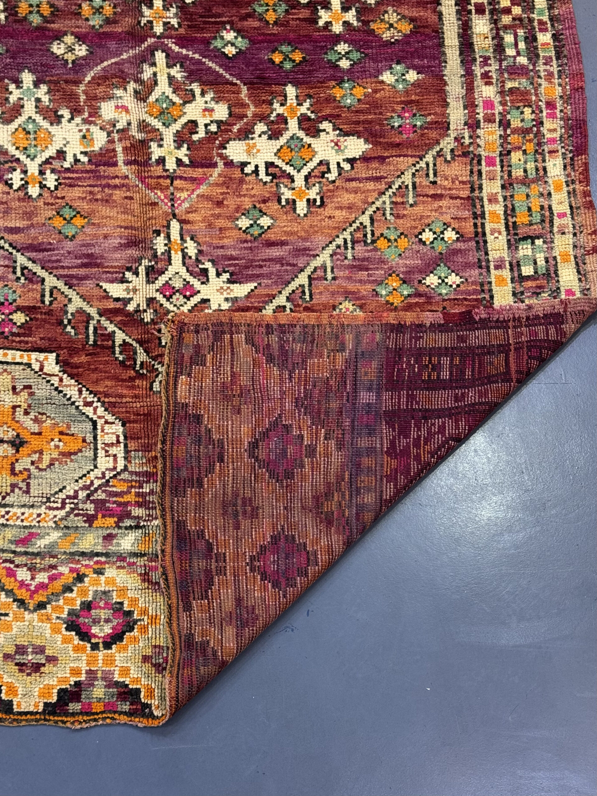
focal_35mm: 48
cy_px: 398
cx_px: 298
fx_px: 1104
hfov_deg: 30.3
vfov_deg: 39.7
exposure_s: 1/50
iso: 250
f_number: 1.78
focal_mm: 6.76
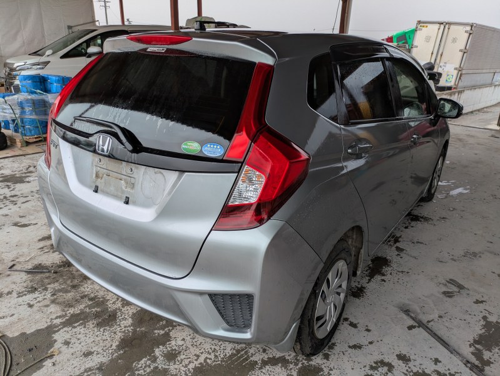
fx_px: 361
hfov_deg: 69.4
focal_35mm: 25
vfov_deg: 54.9
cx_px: 250
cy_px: 188
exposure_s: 1/1030
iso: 47
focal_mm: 5.43
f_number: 1.89
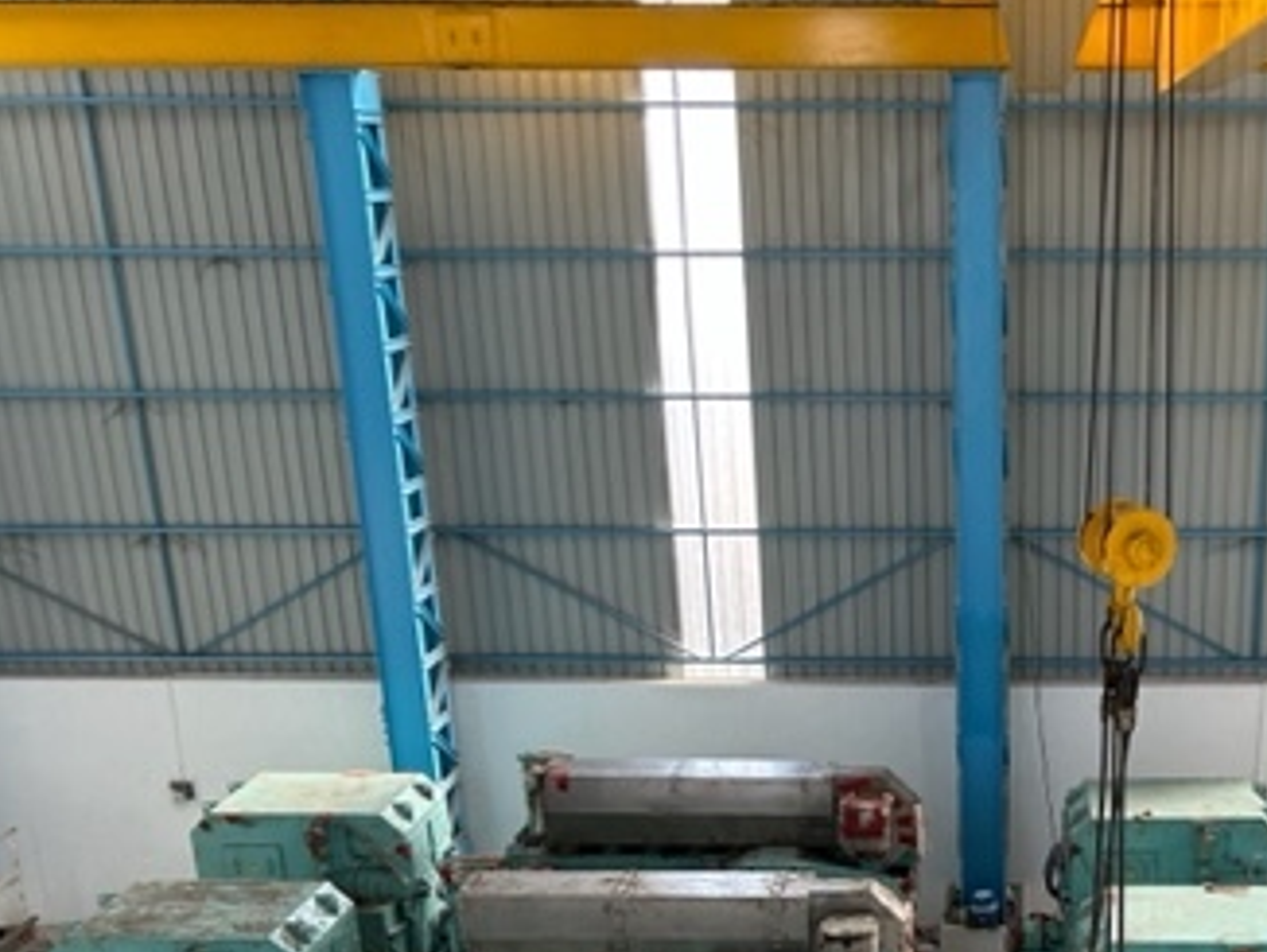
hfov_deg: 36.2
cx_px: 1014
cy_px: 886
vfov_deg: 27.4
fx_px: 1868
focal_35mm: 51
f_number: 1.5
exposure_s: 1/160
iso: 64
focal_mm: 5.7
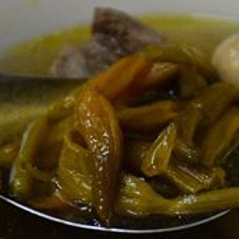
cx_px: 169
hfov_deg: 3.3
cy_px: 145
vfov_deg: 3.3
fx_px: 4171
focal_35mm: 534
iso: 6400
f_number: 5.6
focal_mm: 140
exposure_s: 1/200
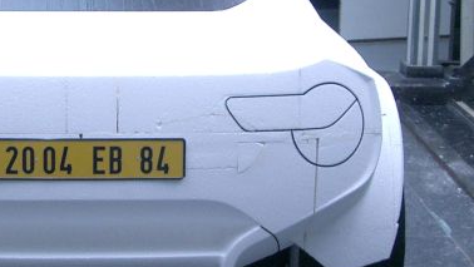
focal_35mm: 113
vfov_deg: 10.7
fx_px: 1421
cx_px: 93
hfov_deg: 18.8
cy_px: 112
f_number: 3.1
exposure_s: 1/50
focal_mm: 8.2
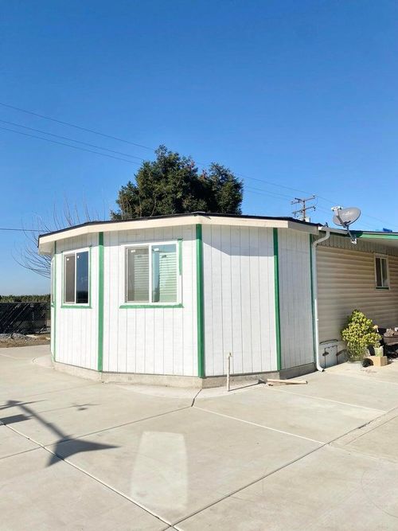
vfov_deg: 67.3
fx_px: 399
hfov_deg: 53.0
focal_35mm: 26
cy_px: 266
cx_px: 199
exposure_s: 1/6410
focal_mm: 4.25
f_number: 1.8
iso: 32
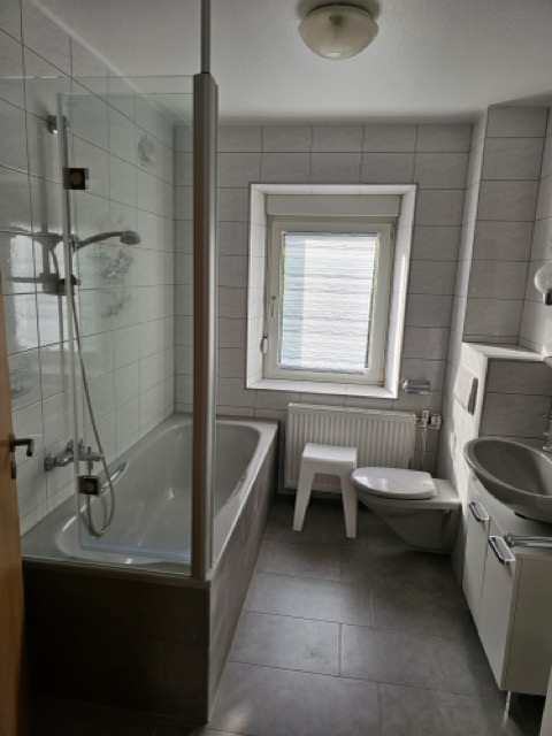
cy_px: 368
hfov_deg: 58.9
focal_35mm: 23
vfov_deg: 73.9
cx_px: 276
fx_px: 489
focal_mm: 6.3
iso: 64
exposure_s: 1/190
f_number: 1.7
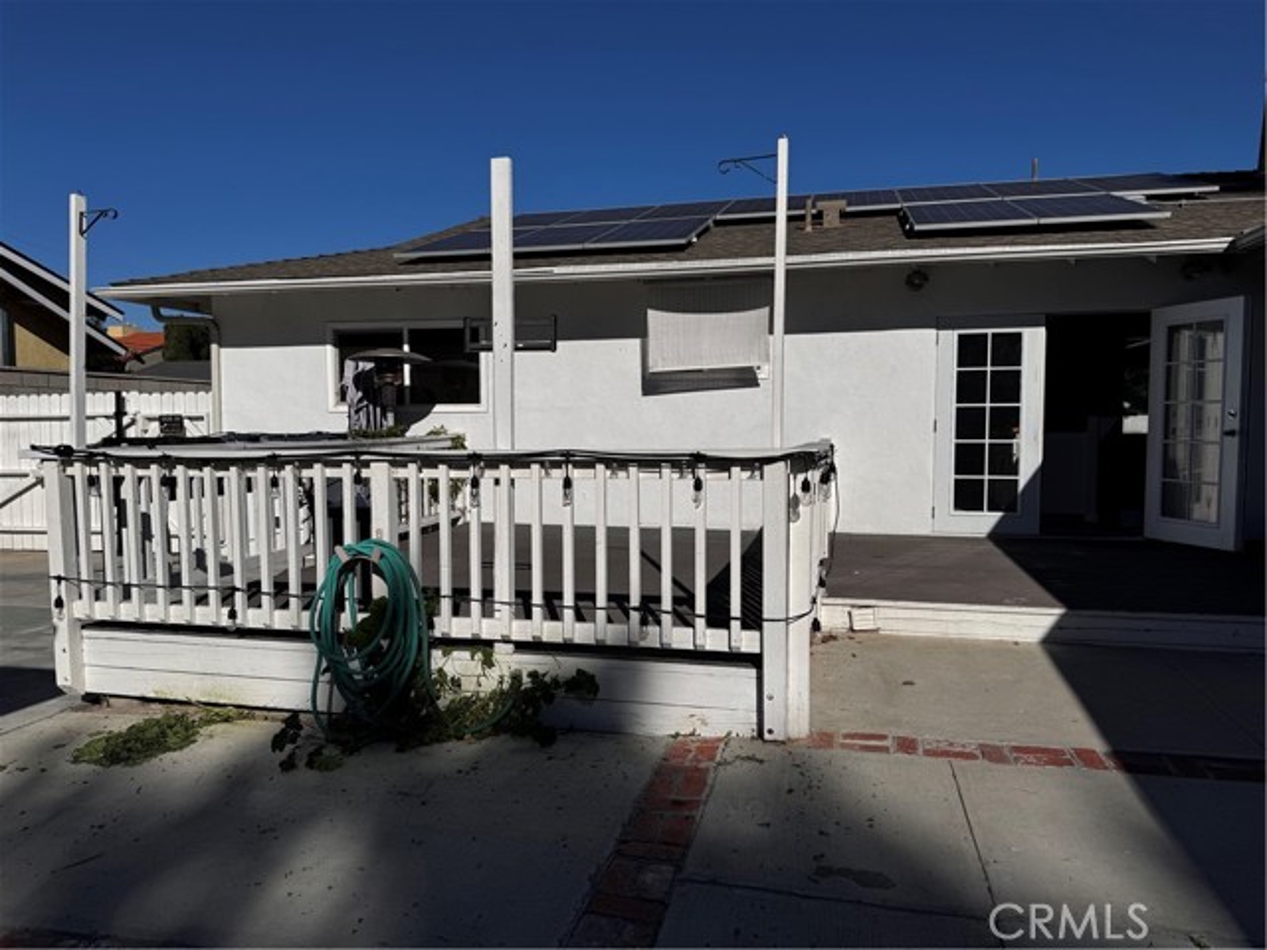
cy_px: 475
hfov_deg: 71.6
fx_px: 878
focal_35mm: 24
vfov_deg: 56.8
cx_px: 634
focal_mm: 6.76
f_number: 1.78
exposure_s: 1/12346
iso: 64
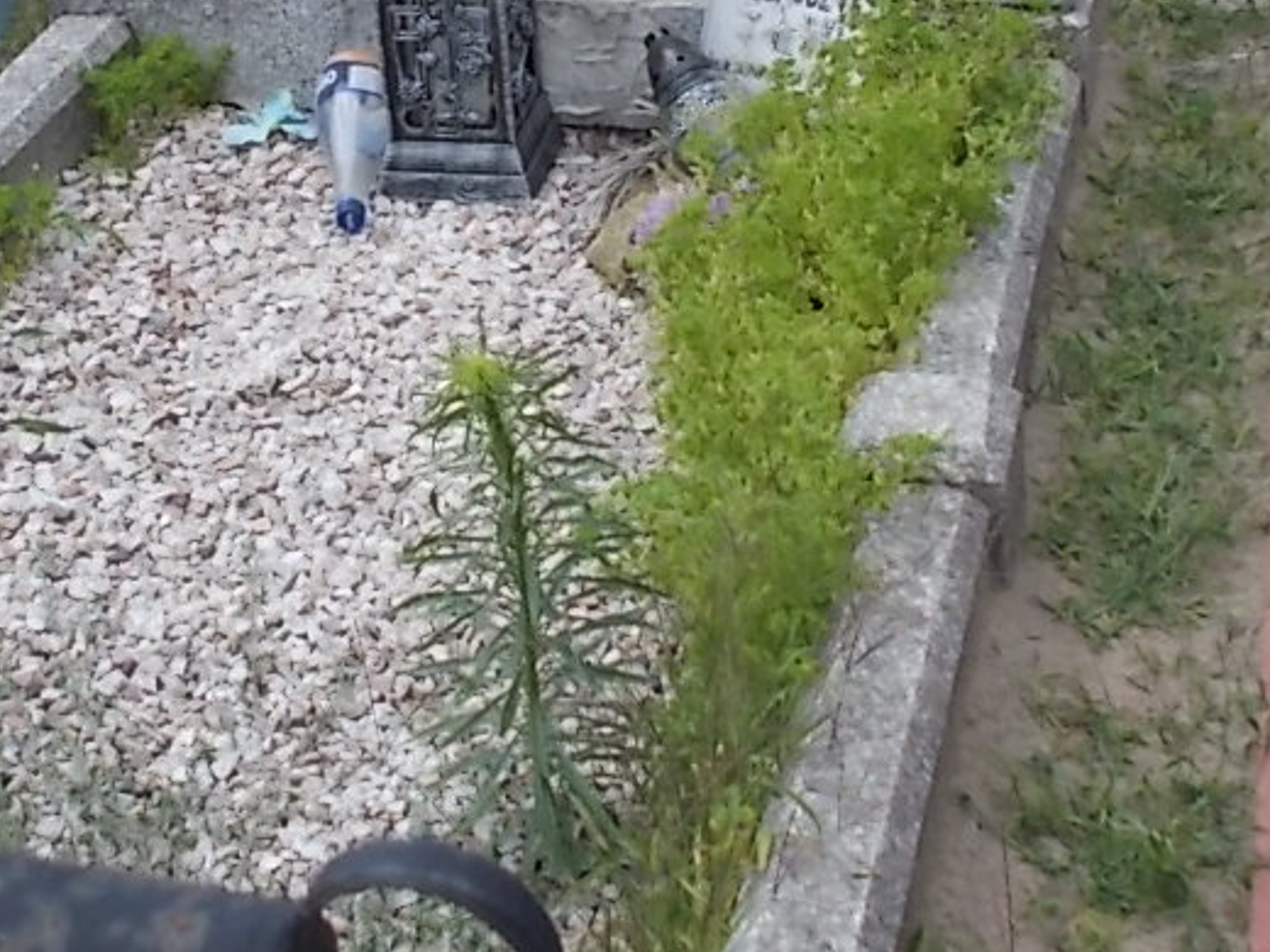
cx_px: 435
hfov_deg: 24.3
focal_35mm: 80
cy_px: -37
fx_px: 2935
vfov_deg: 17.9
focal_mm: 4.6
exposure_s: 1/100
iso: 80
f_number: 8
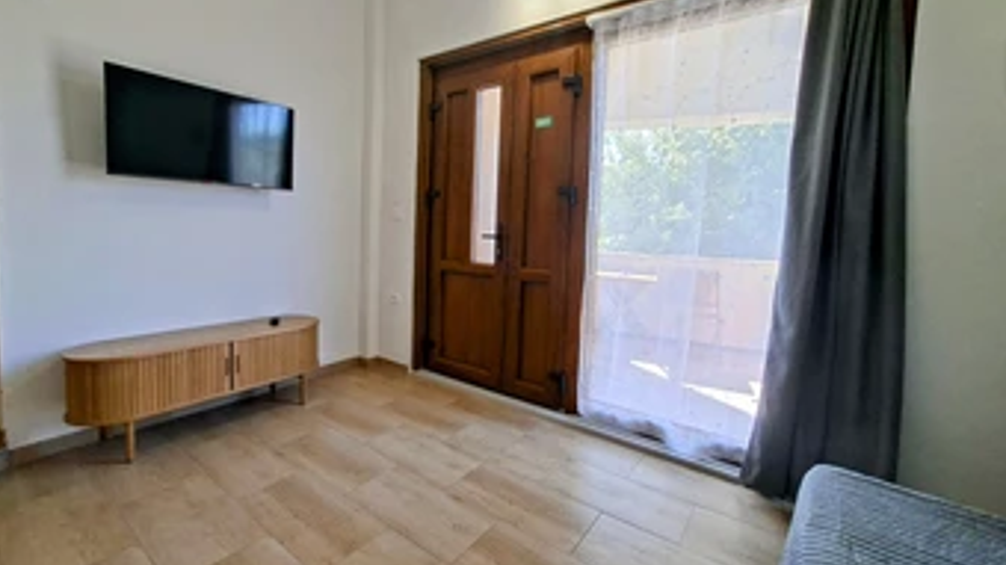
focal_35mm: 15
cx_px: 500
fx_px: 400
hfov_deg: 103.0
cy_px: 266
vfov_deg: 70.4
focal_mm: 1.74
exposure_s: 1/40
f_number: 2.2
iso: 40
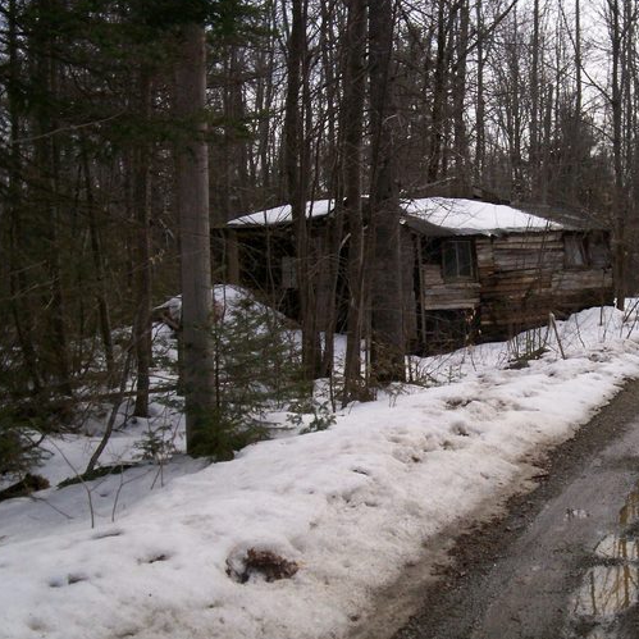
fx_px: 1065
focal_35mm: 51
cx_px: 460
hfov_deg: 32.9
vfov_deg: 33.4
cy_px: 346
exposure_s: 1/645
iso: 100
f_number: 4.5
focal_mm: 5.9
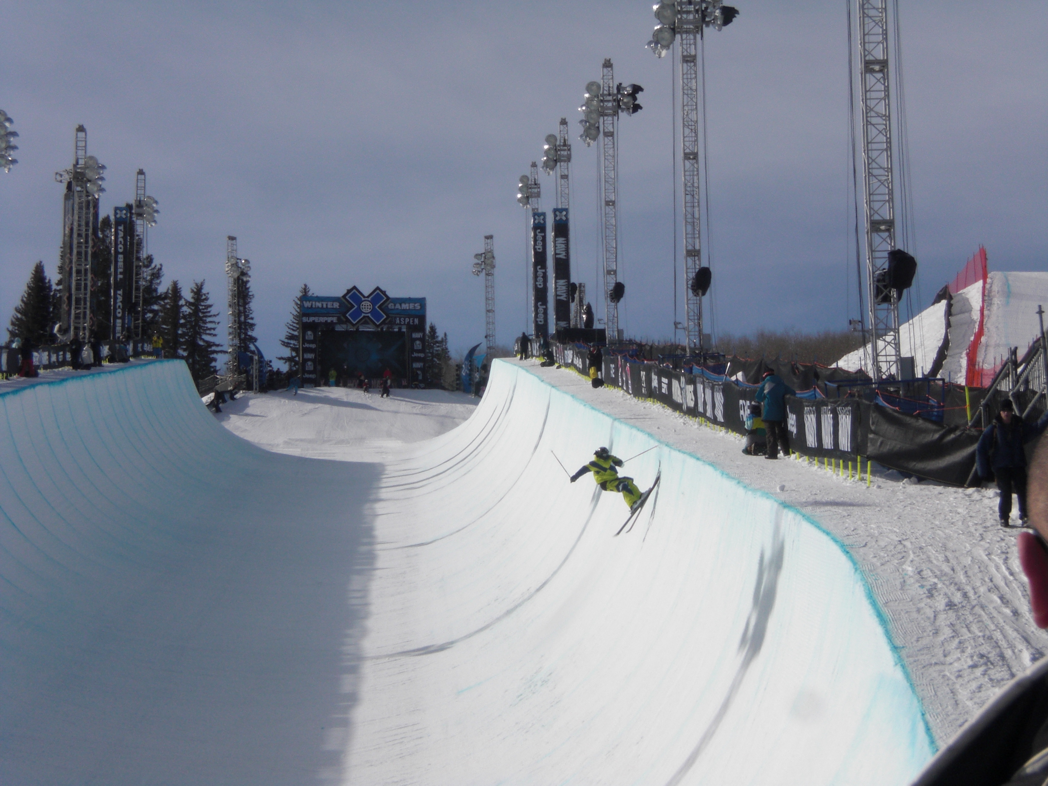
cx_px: 524
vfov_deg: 13.0
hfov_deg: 17.3
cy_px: 393
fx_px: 3451
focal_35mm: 114
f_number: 10.5
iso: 64
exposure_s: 1/400
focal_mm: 18.9
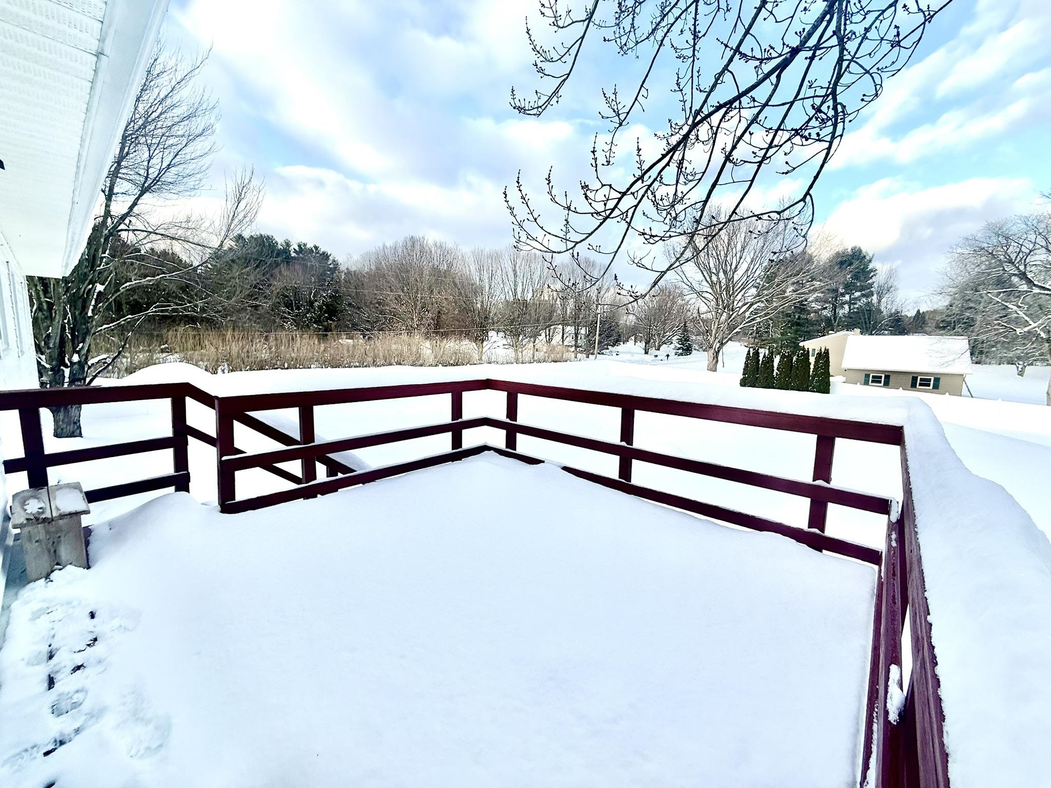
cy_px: 394
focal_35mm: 14
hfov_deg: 102.1
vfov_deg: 85.7
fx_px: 425
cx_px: 526
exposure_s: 1/760
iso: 50
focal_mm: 2.22
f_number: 2.2
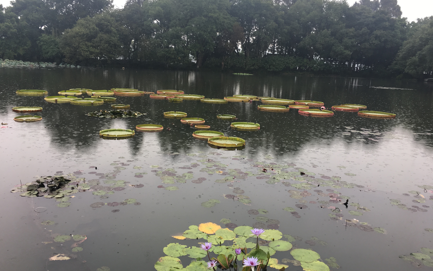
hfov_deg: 61.2
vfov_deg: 40.6
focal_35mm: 31
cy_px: 131
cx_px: 217
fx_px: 366
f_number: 2.2
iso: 25
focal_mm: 4.15
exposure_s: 1/118
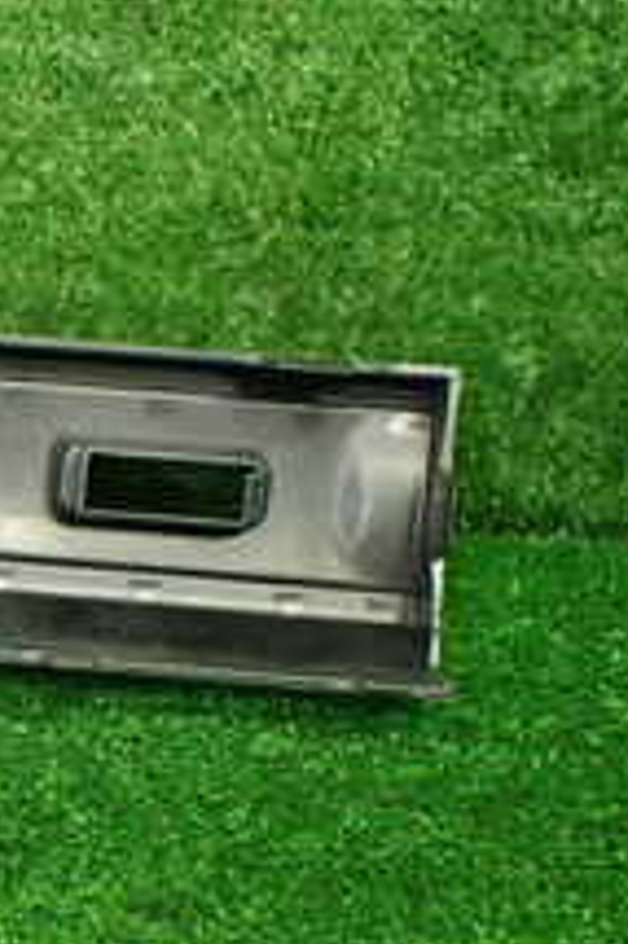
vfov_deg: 23.3
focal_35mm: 87
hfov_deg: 13.9
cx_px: -523
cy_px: 632
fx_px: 2280
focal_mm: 5.4
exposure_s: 1/125
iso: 640
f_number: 2.3
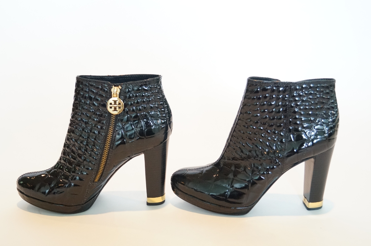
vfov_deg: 29.8
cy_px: 123
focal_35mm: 45
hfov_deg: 43.7
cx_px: 186
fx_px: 463
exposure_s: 1/60
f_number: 4.5
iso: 2500
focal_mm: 30
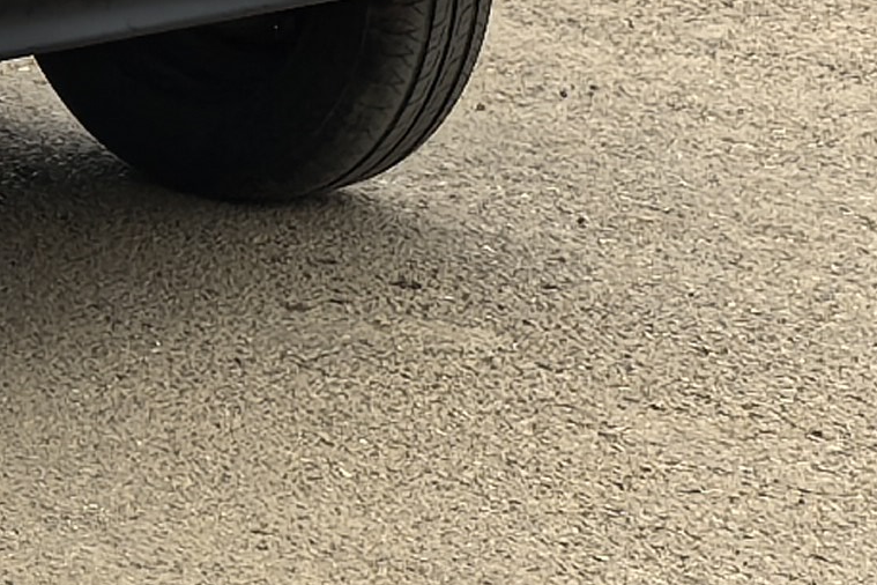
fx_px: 5603
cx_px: -816
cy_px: -955
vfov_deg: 5.7
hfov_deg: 8.5
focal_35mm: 230
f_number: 2
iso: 50
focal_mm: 6.98
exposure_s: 1/386
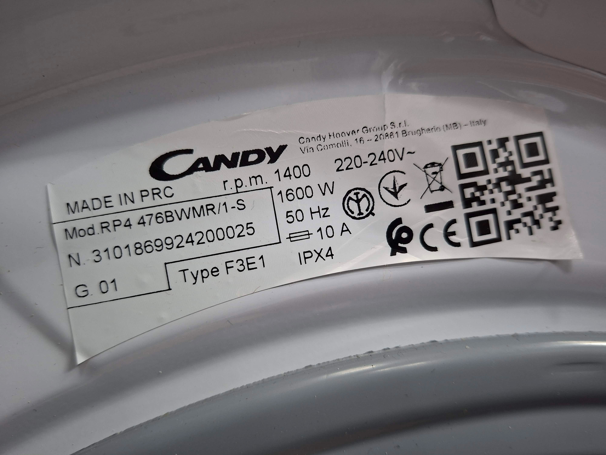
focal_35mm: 23
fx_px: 403
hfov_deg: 73.9
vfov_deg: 58.9
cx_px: 303
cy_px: 228
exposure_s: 1/33
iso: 320
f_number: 1.8
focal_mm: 5.54
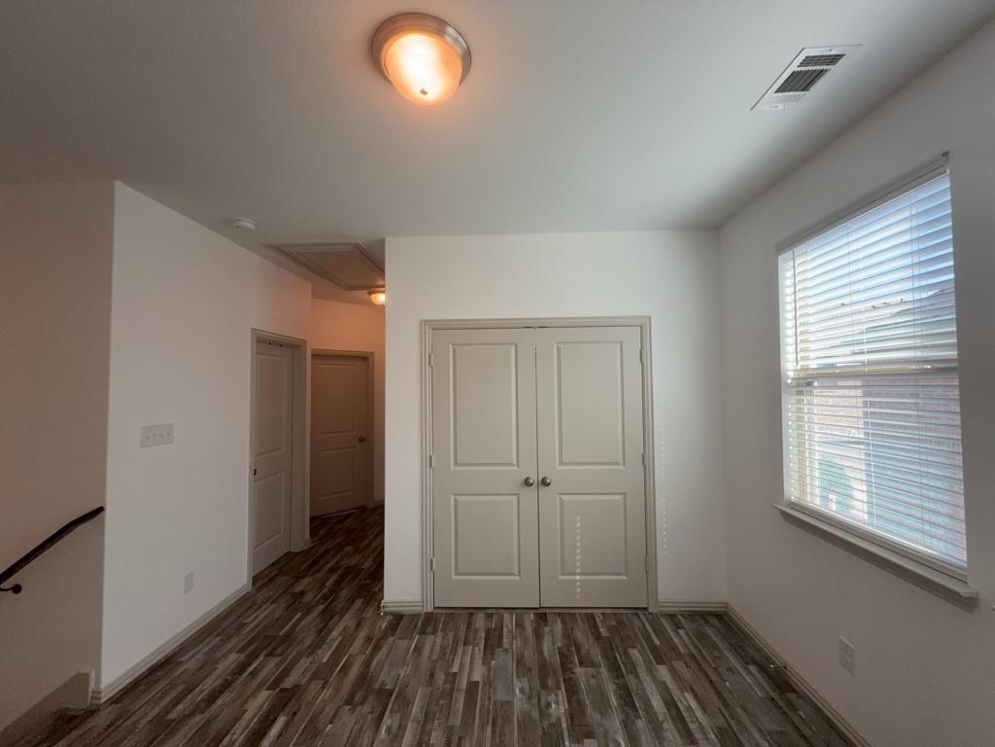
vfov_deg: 85.7
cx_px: 498
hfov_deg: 102.1
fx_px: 402
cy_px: 374
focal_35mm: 14
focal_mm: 2.22
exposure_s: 1/120
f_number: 2.2
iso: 64
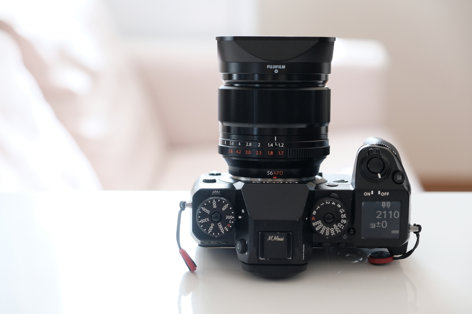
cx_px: 236
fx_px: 1087
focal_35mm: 83
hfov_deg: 24.5
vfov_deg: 16.4
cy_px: 157
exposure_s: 1/58
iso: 800
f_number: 3.2
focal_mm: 55
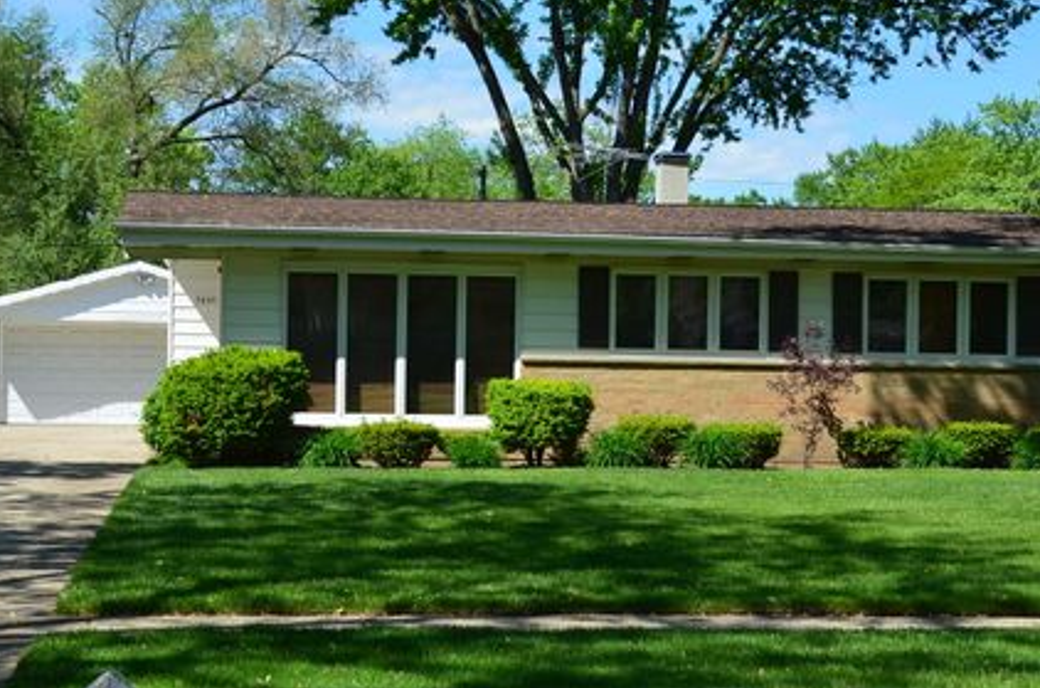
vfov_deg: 21.1
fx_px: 1844
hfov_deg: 31.5
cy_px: 349
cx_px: 515
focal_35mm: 64
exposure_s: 1/125
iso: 140
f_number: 11
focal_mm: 36
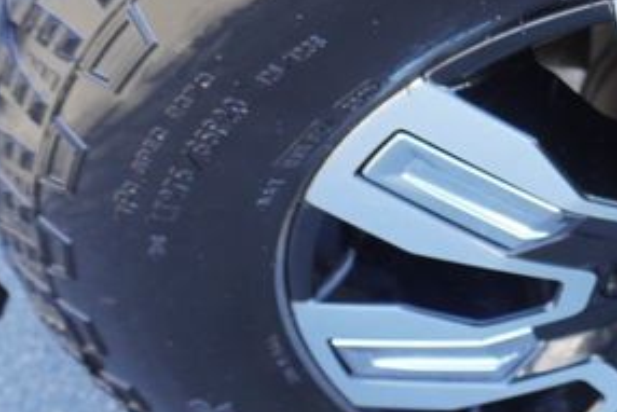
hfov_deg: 22.2
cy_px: 0
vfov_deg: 15.6
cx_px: 690
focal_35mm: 86
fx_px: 1475
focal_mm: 16
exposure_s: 1/160
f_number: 4
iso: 800
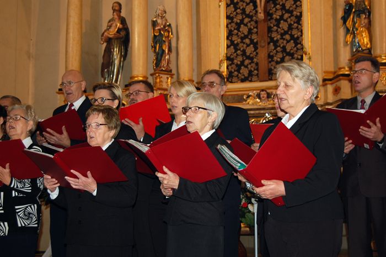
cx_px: 193
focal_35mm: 57
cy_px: 128
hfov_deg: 35.1
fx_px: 610
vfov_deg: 23.7
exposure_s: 1/60
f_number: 5
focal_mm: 38
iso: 400
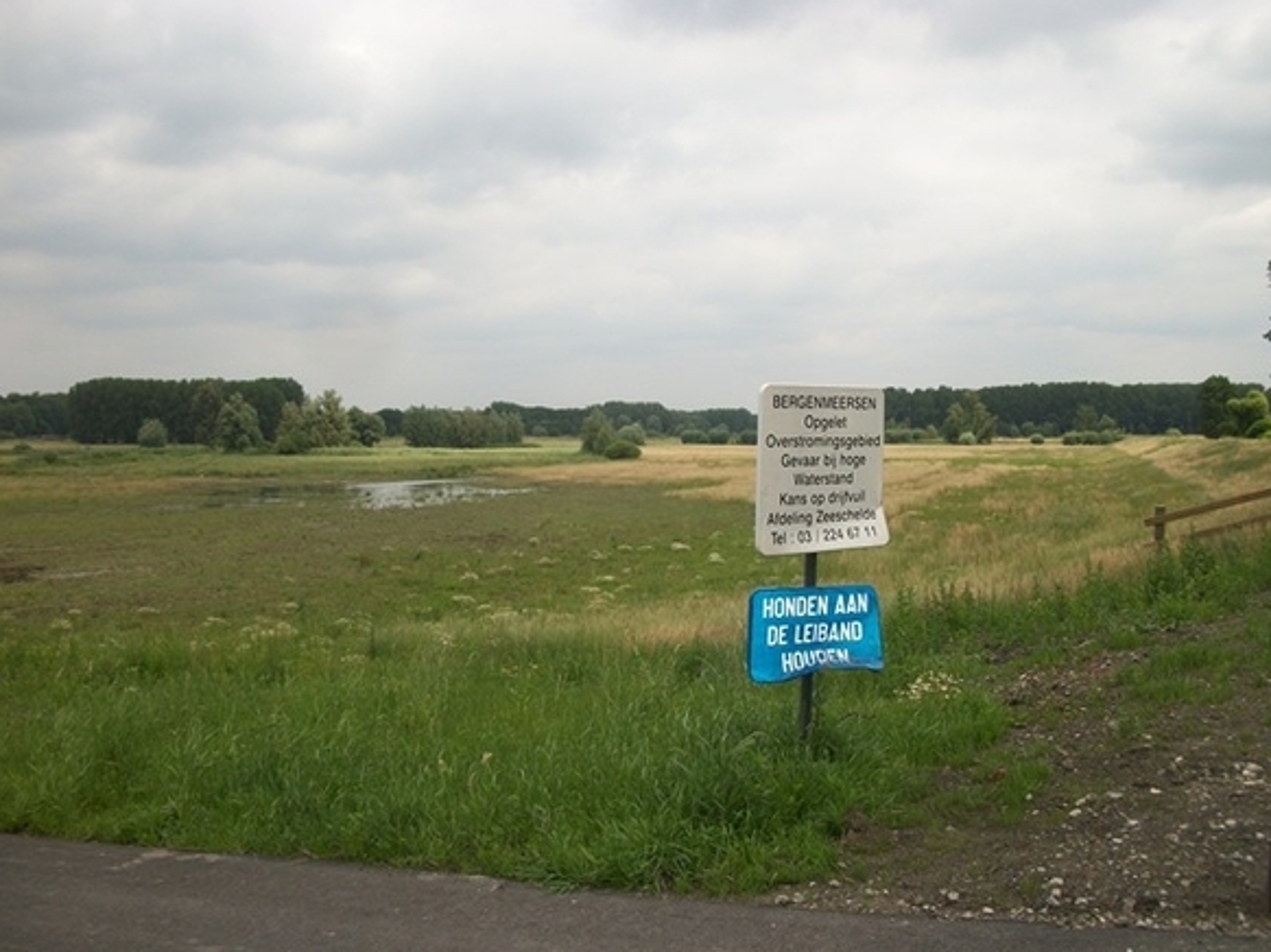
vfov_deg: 42.9
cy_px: 483
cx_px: 618
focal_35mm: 33
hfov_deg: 55.4
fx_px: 1211
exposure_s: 1/160
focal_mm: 5.7
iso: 80
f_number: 8.8
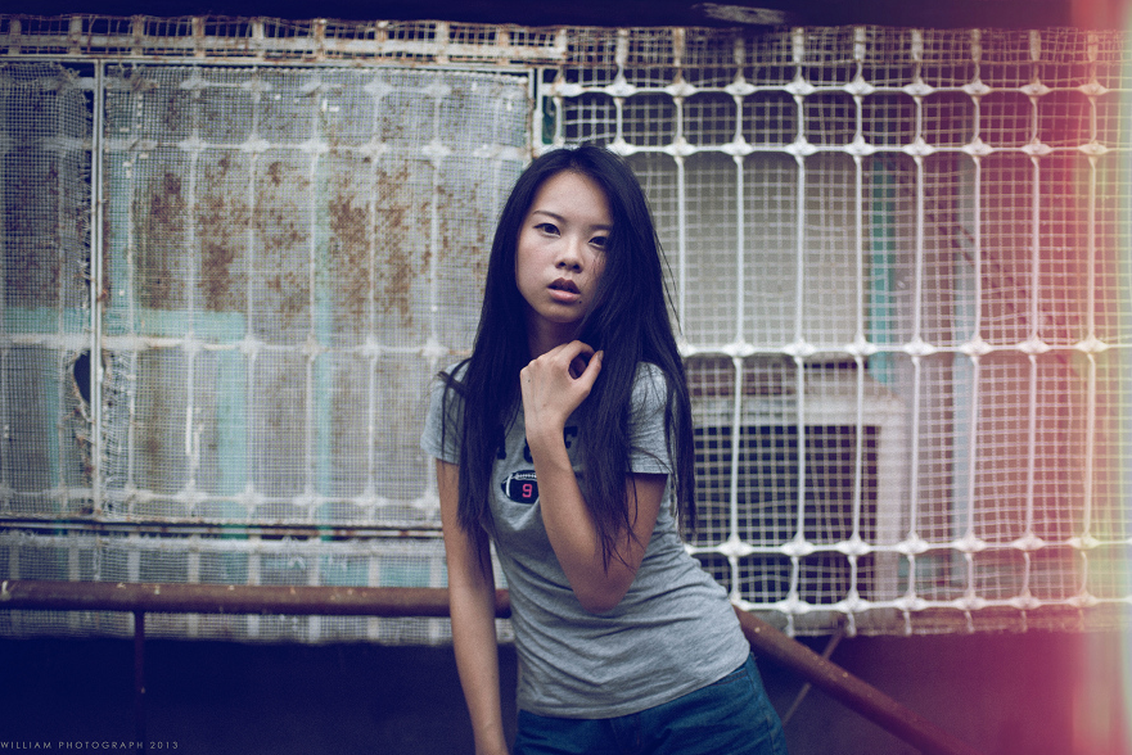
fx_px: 1604
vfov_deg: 26.5
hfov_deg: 38.9
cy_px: 380
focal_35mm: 51
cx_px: 564
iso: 125
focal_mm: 50
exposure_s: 1/125
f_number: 2
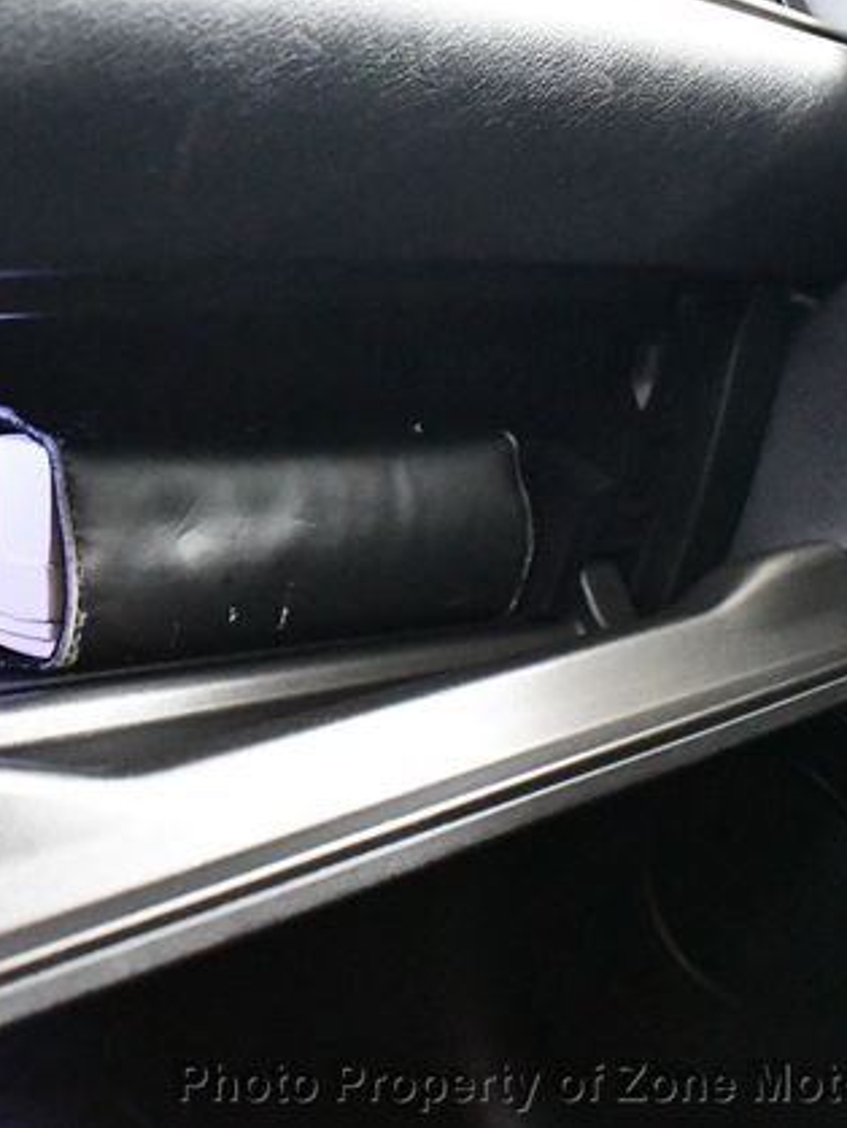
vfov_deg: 36.2
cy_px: 556
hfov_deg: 26.9
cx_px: 143
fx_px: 1727
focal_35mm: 53
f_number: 3.5
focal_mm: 18
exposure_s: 1/60
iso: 12800
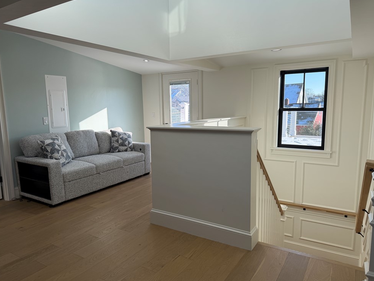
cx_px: 184
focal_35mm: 25
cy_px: 144
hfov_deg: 69.4
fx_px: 270
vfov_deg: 54.9
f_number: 1.78
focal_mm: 6.76
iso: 100
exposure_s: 1/878
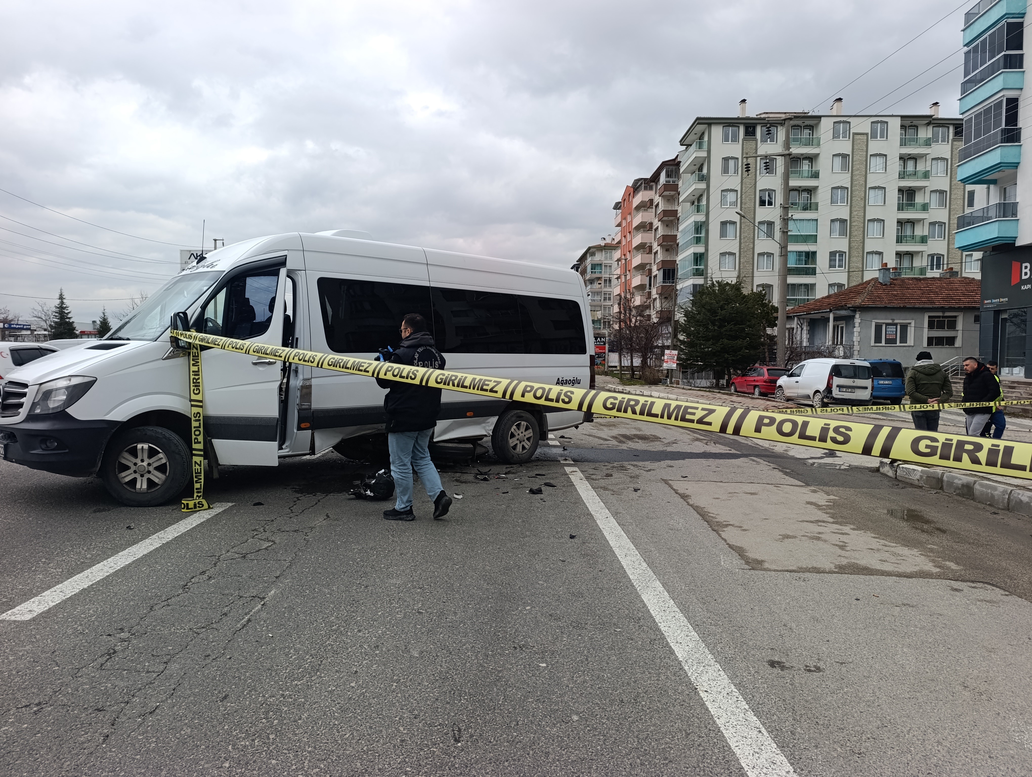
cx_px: 516
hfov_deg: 73.8
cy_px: 388
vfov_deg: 59.0
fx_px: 687
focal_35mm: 23
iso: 50
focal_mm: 6.14
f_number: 1.6
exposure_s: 1/105
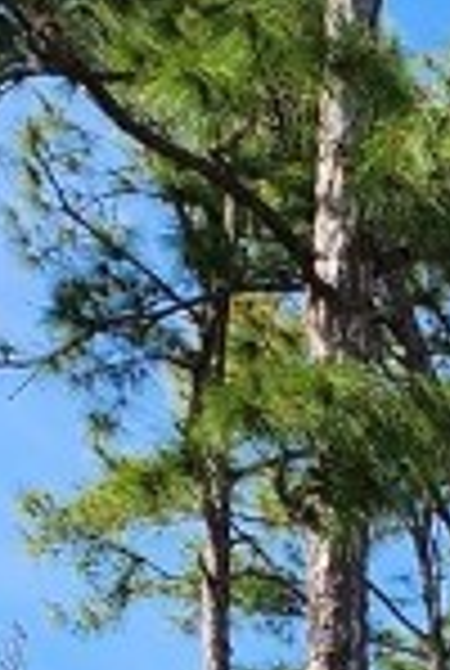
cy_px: 1695
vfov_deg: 10.5
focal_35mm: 164
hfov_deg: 6.6
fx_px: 3061
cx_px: 1827
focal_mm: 5.4
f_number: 1.8
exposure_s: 1/878
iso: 20
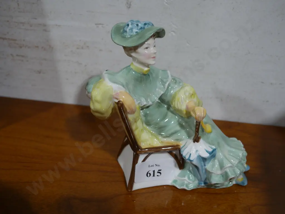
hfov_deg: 36.8
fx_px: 428
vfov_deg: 28.1
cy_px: 107
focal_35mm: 52
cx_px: 142
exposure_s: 1/60
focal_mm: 26
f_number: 5.3
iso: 400
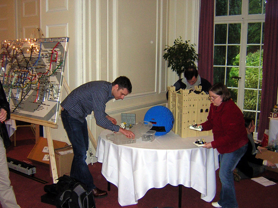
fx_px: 289
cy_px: 104
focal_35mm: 36
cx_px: 139
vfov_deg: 39.7
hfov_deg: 51.4
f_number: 2.6
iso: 387
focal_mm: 4.7
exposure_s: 1/60.1
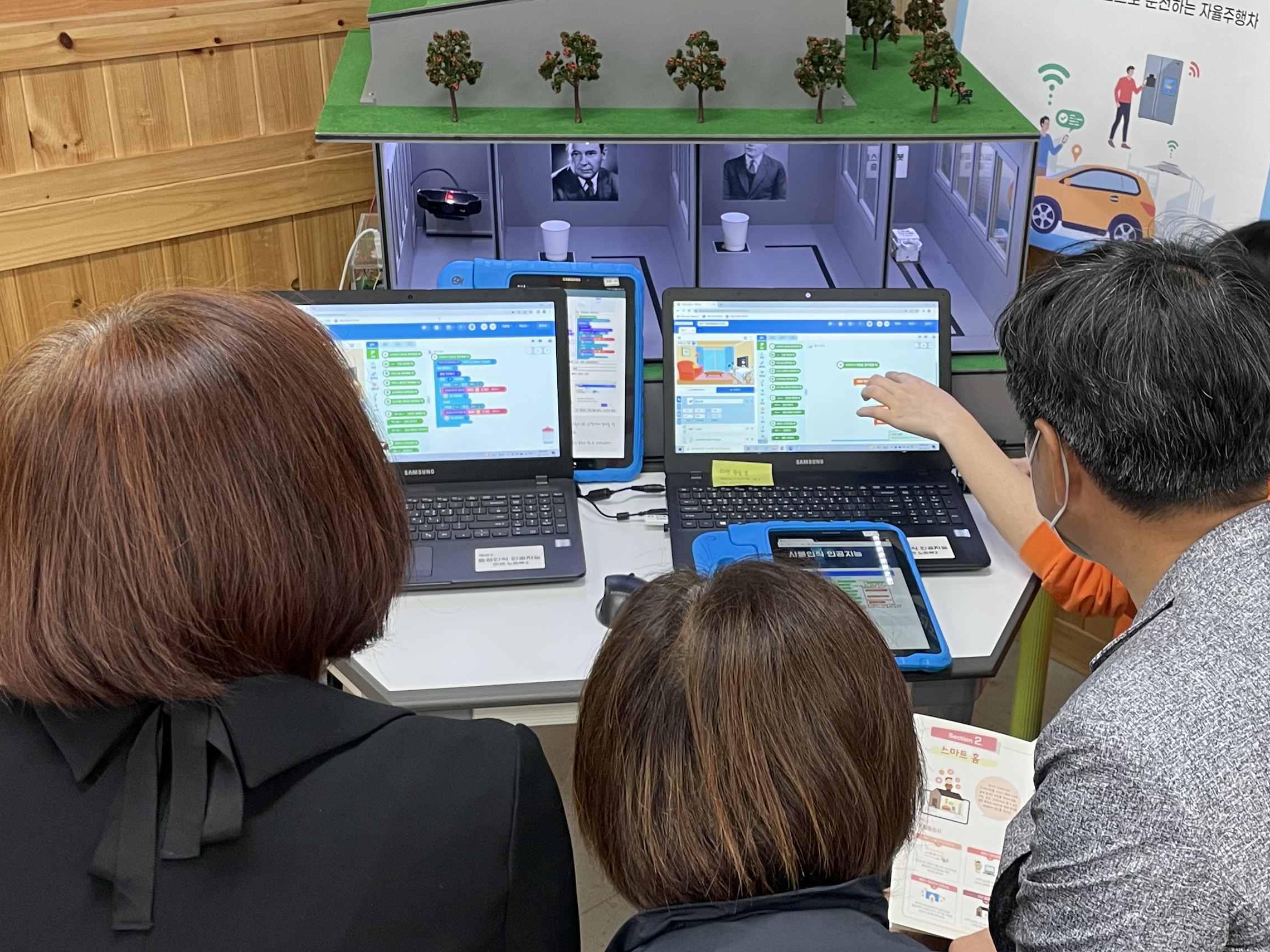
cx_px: 827
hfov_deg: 40.8
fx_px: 1688
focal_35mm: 46
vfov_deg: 31.5
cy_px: 501
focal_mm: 4.2
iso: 80
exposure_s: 1/60
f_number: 1.6
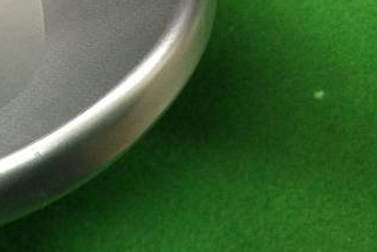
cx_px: 4
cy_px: 135
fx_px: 670
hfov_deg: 29.4
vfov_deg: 21.3
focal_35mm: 64
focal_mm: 3.3
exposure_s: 1/30
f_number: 2.4
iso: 160
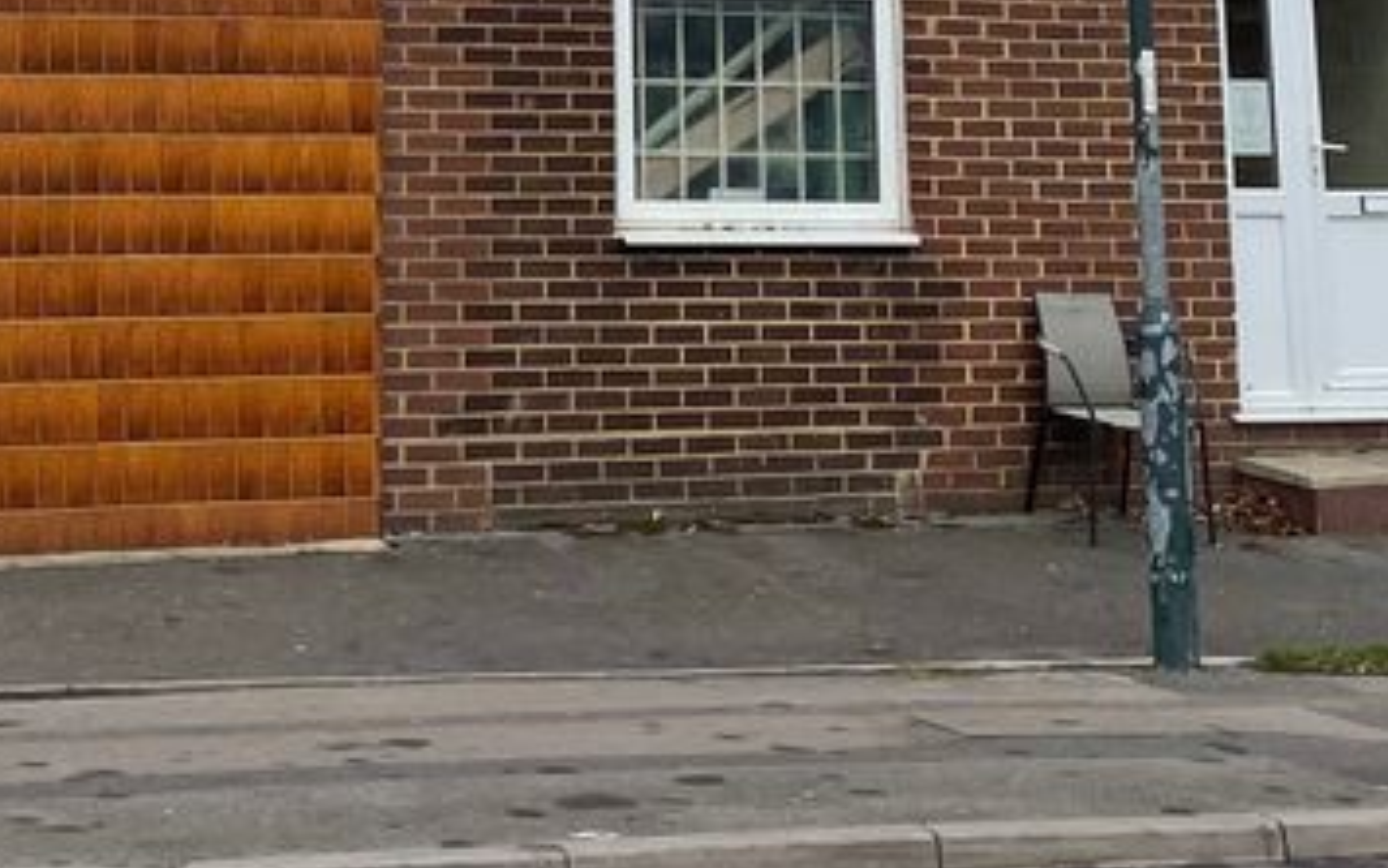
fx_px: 3329
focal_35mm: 88
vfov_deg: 13.5
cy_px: -622
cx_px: 311
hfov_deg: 23.3
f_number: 1.6
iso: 32
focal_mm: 4.2
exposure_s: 1/1276
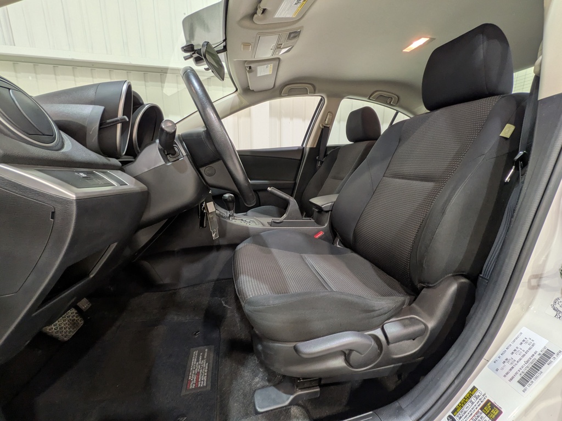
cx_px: 281
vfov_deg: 85.7
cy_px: 210
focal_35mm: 14
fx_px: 227
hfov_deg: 102.1
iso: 58
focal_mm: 1.83
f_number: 2.2
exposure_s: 1/33.3
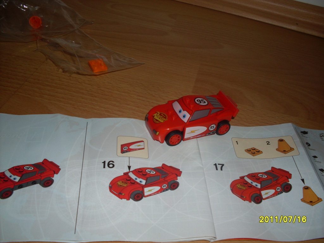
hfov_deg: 49.0
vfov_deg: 37.7
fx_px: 356
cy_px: 122
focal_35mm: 38
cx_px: 162
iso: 100
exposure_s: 1/45
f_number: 2.8
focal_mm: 6.3
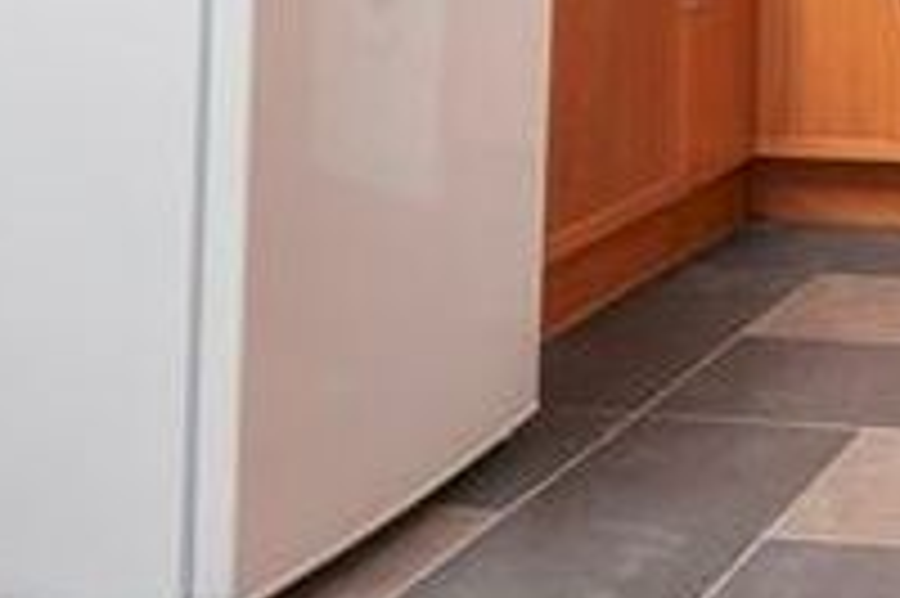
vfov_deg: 19.3
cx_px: 1228
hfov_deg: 26.2
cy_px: -254
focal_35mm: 63
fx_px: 1574
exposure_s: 1/250
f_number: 8
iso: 200
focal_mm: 12
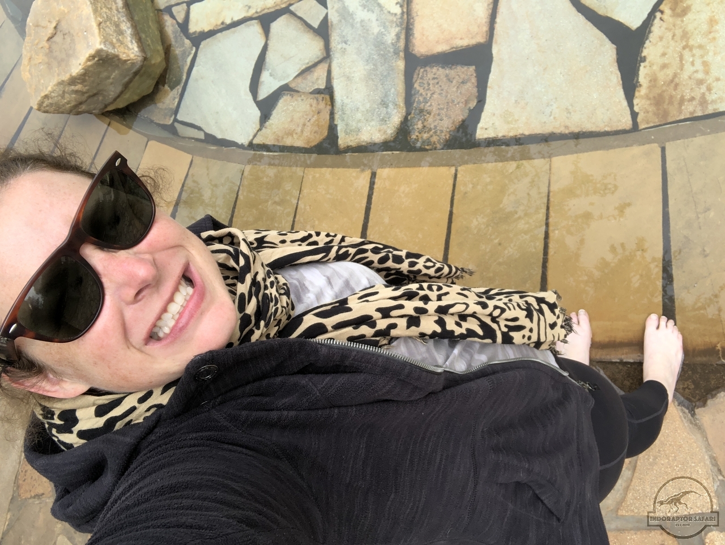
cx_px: 362
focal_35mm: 32
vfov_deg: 44.2
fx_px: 671
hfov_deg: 56.8
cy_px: 272
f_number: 2.2
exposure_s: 1/454
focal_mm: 2.87
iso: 20
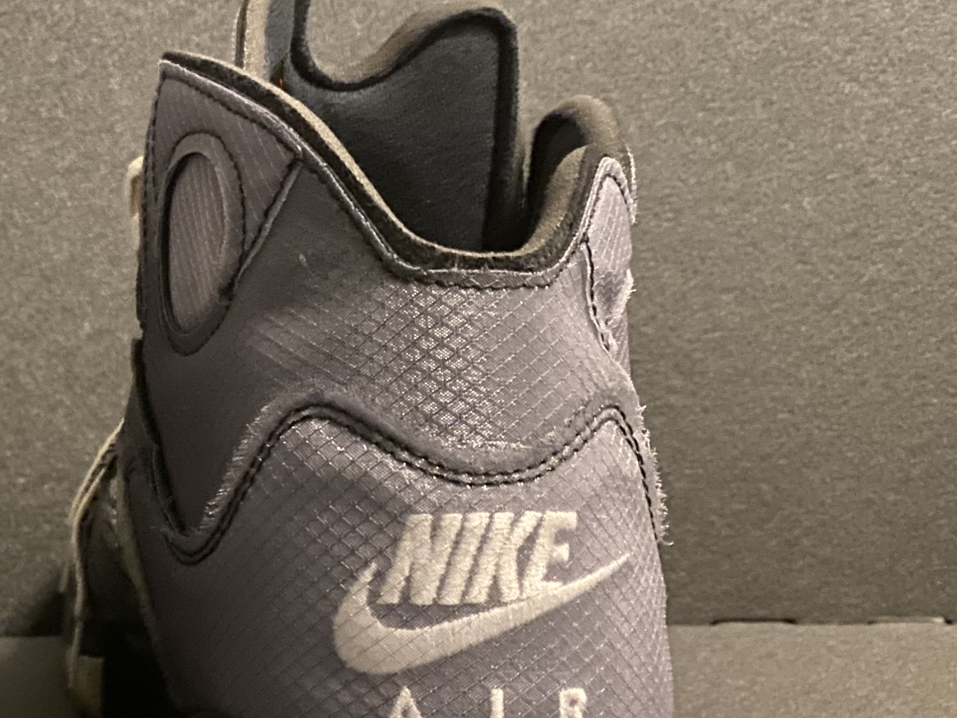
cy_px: 482
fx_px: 1493
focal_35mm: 54
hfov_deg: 33.1
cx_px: 45
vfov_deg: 26.9
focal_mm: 4.25
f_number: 1.8
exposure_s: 1/17
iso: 800
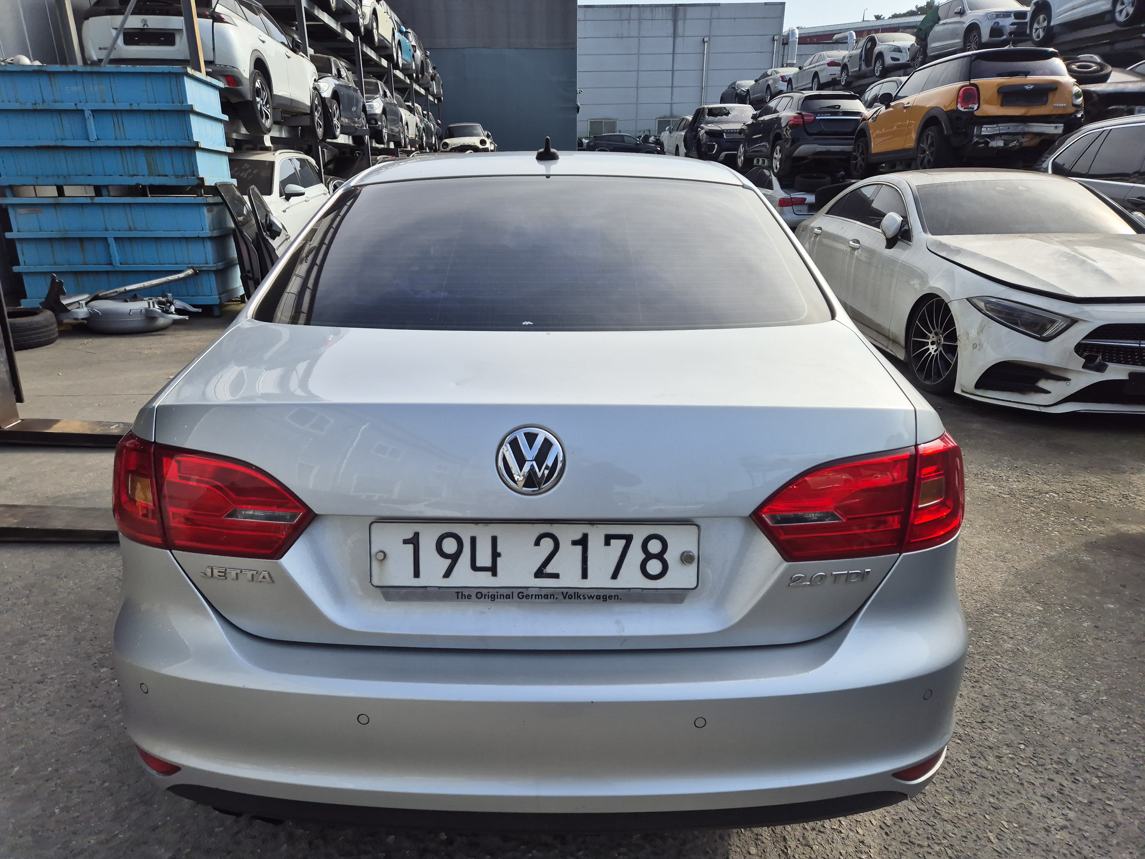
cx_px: 572
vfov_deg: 58.9
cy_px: 430
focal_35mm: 23
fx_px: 761
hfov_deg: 73.9
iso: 25
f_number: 1.8
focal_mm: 5.4
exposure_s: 1/1612
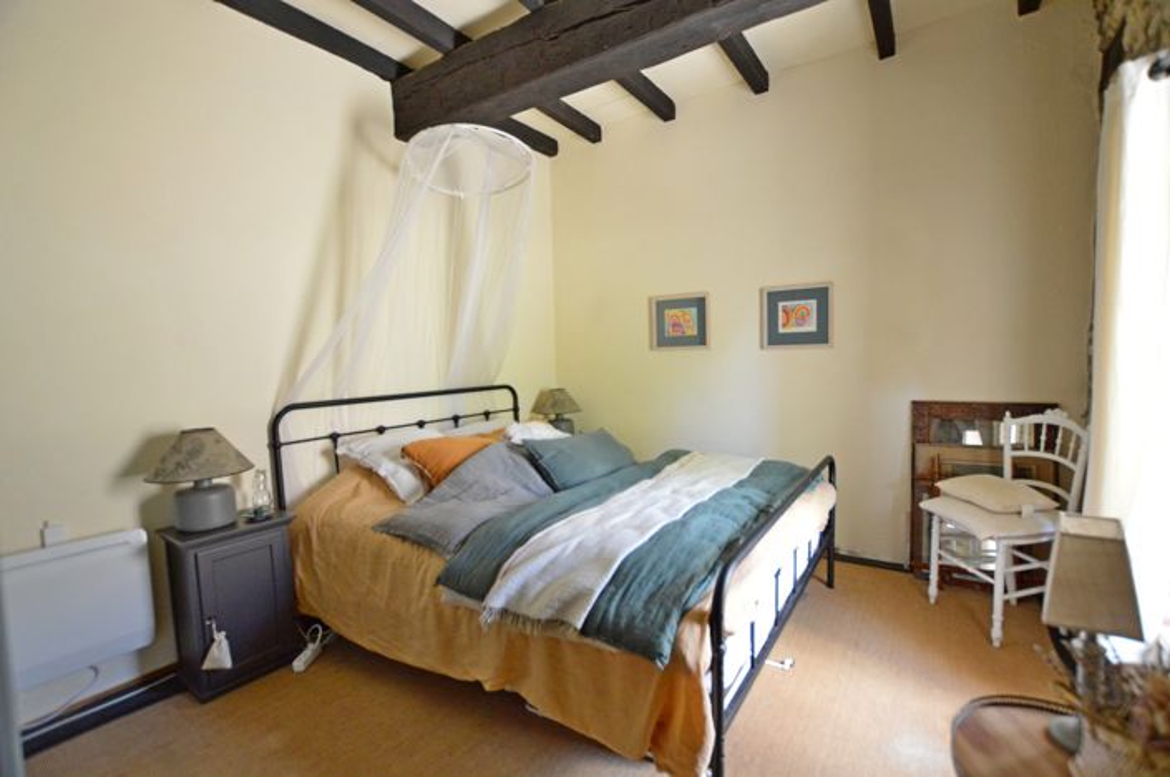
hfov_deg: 100.5
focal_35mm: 15
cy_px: 388
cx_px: 585
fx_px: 487
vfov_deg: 77.2
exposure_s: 1/60
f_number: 3.5
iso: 1400
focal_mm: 10
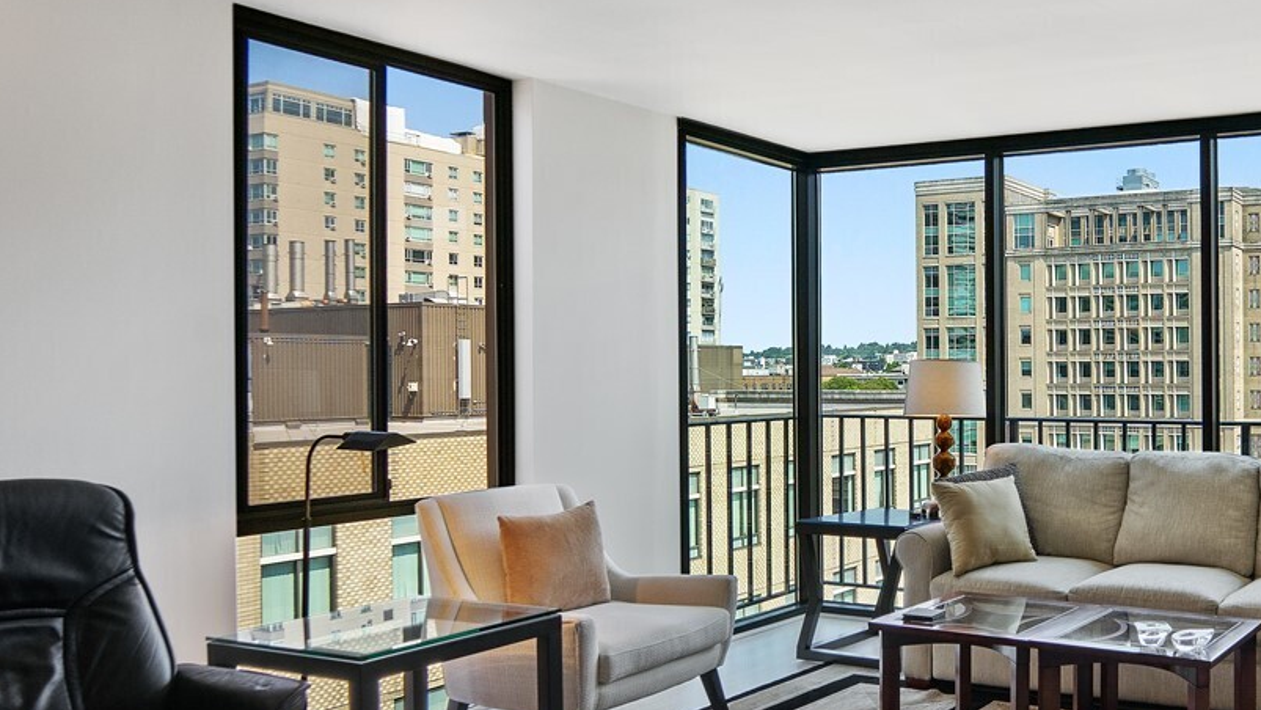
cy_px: 414
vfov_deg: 37.7
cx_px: 1067
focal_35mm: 31
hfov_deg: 56.4
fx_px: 1037
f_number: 8
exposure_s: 1/20
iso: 200
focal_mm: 14
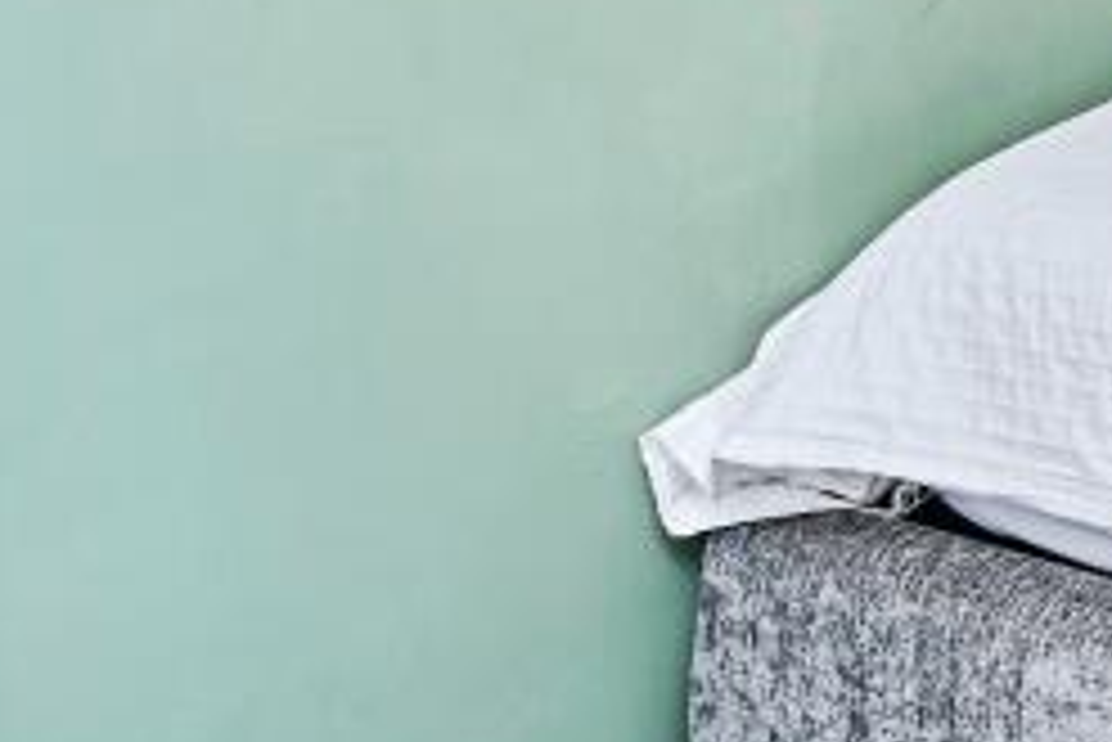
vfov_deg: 19.4
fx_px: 1793
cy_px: -470
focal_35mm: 58
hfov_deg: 20.5
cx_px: 2116
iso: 200
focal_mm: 14
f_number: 8
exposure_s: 1/80
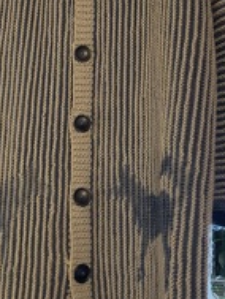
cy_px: 84
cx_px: 101
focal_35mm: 64
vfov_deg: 29.9
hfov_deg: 22.9
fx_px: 554
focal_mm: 4.25
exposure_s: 1/33
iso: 400
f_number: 1.8
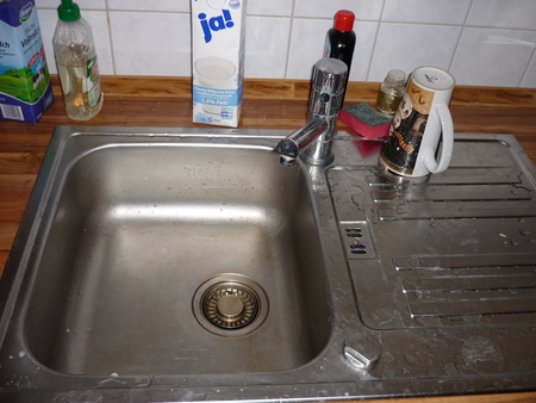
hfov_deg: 55.3
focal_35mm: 33
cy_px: 202
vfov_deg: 43.0
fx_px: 511
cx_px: 268
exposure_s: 1/30
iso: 100
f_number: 2.8
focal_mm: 5.5
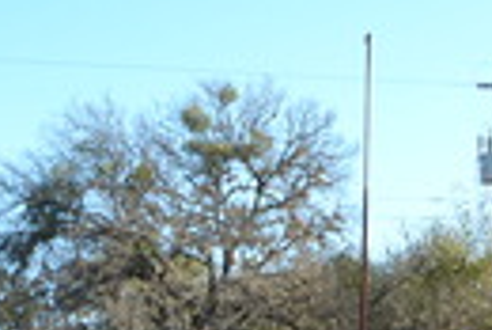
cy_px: 567
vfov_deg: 11.3
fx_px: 1560
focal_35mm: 114
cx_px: 42
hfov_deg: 17.6
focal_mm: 18
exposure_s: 1/1000
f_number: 4.5
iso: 400
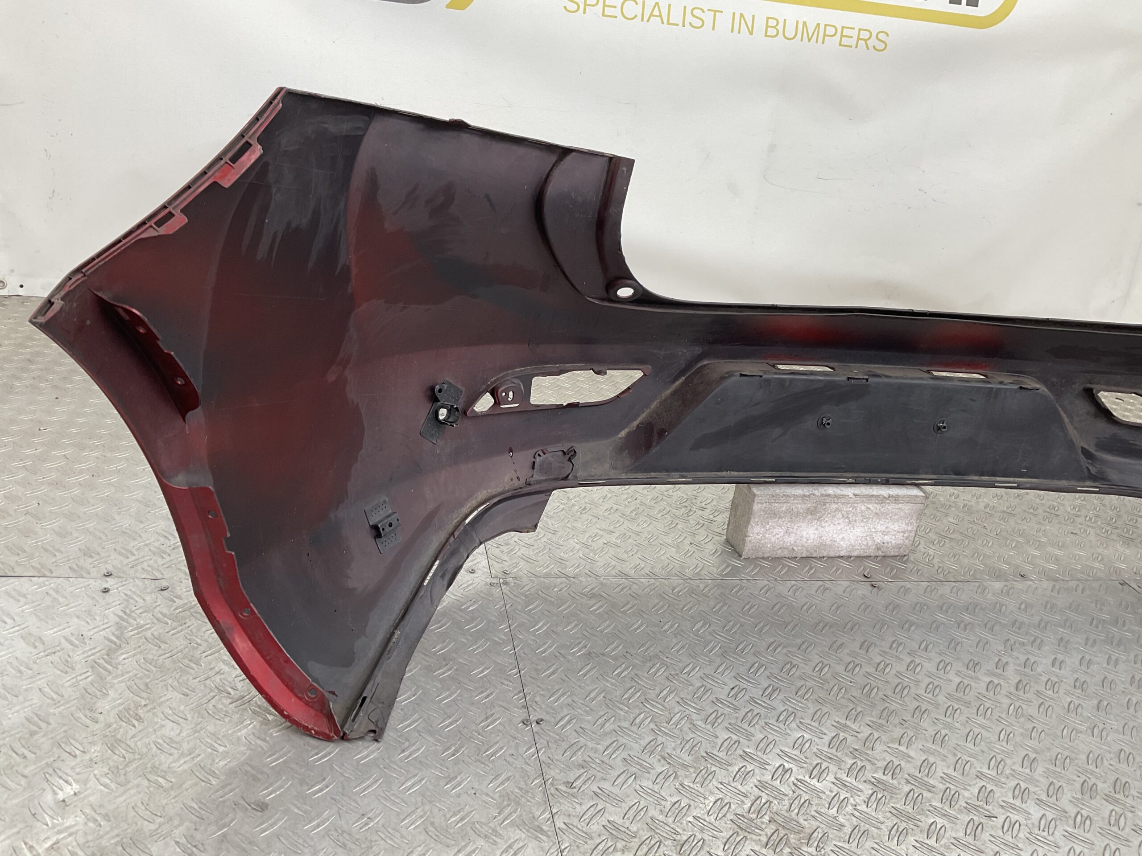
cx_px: 571
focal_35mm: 29
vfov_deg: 48.2
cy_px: 428
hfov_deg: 61.7
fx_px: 957
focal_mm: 3
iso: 25
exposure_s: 1/100
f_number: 1.8
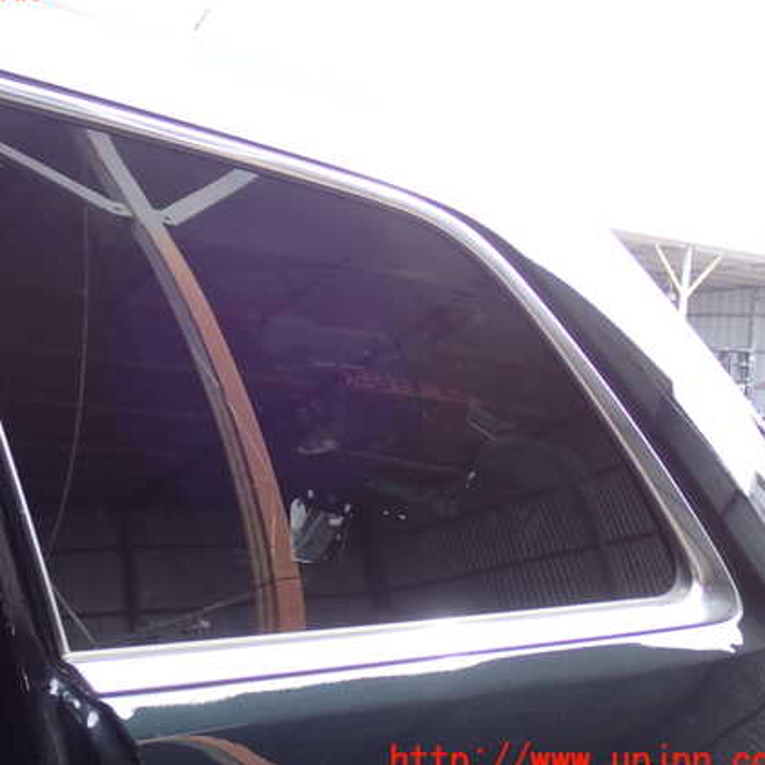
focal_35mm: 48
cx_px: 255
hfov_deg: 35.0
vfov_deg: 35.4
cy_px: 375
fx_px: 1200
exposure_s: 1/80
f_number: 2.7
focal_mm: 6.83
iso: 100
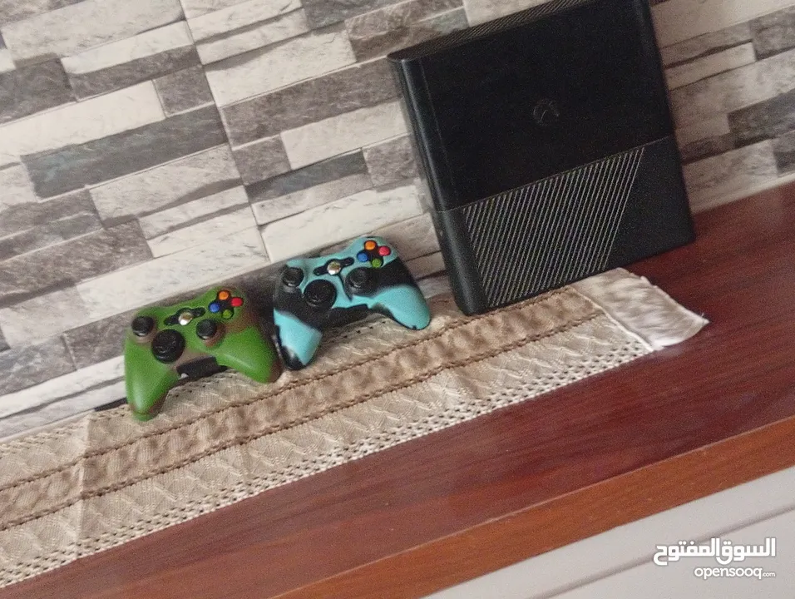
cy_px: 300
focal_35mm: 49
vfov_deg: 29.8
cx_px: 398
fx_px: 1127
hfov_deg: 38.9
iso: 1498
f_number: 1.8
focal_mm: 3.84
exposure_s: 1/16.7
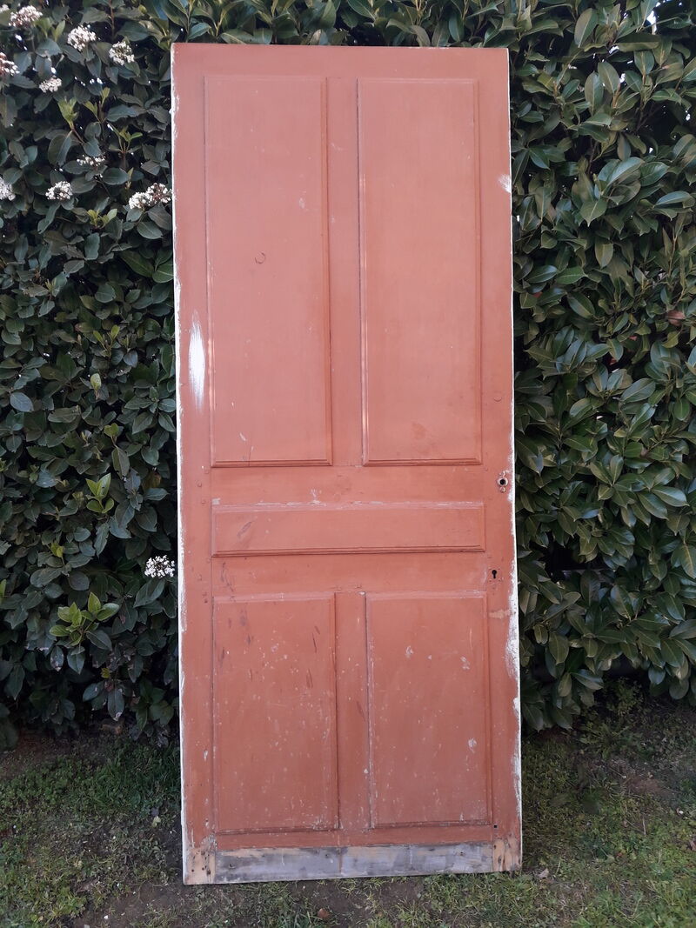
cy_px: 464
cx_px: 348
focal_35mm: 28
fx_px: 751
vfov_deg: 63.4
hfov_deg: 49.7
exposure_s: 1/100
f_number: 1.9
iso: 40
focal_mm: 3.7
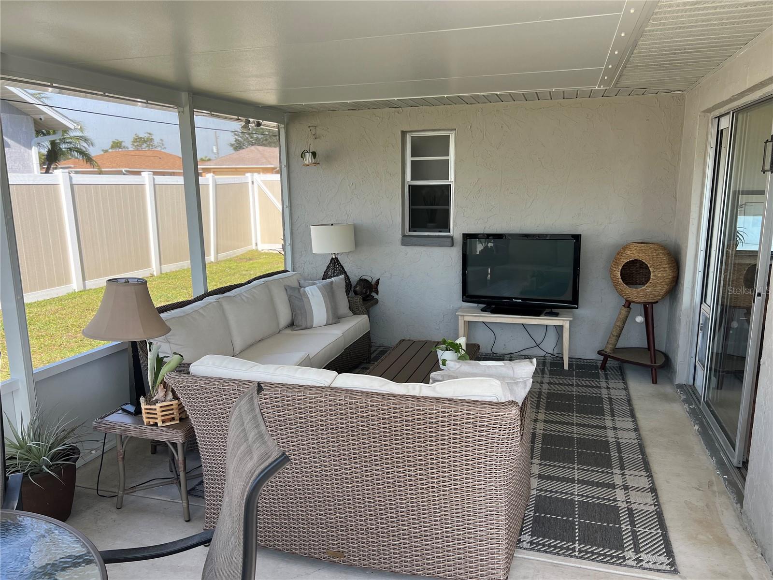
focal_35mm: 26
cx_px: 386
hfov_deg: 67.3
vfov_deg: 53.1
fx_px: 581
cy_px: 290
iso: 50
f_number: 1.5
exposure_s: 1/385
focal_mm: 5.7
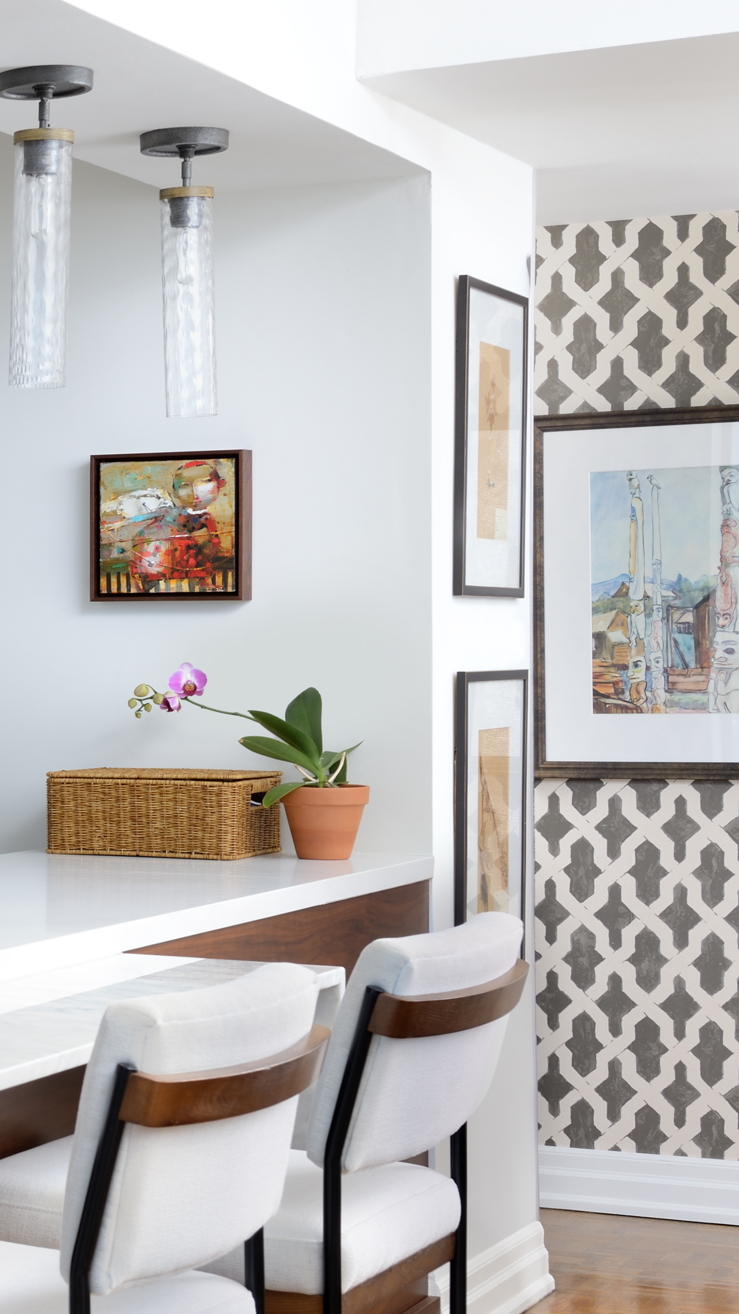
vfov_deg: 25.8
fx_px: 2857
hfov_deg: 13.5
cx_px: -512
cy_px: 827
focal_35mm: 82
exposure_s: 1/2.5
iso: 100
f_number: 11
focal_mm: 40
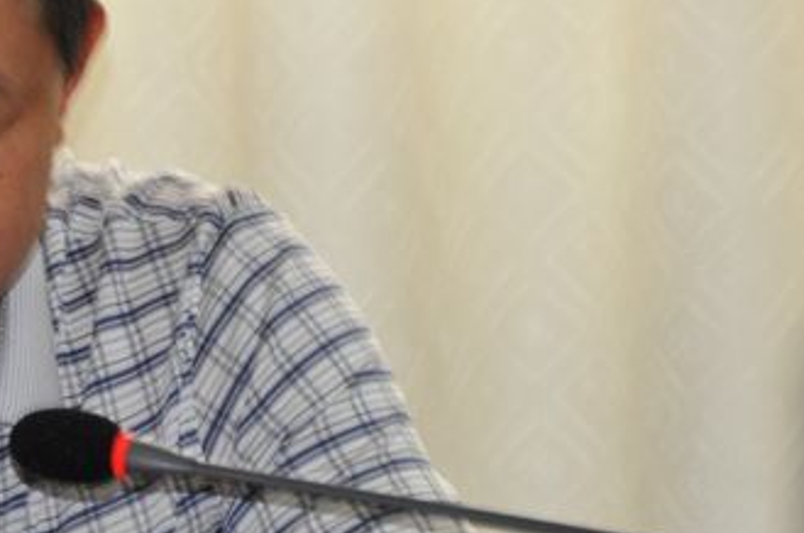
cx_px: 0
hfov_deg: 2.8
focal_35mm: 730
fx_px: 16272
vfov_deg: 1.9
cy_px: 370
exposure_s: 1/60
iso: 800
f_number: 6.3
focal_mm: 200
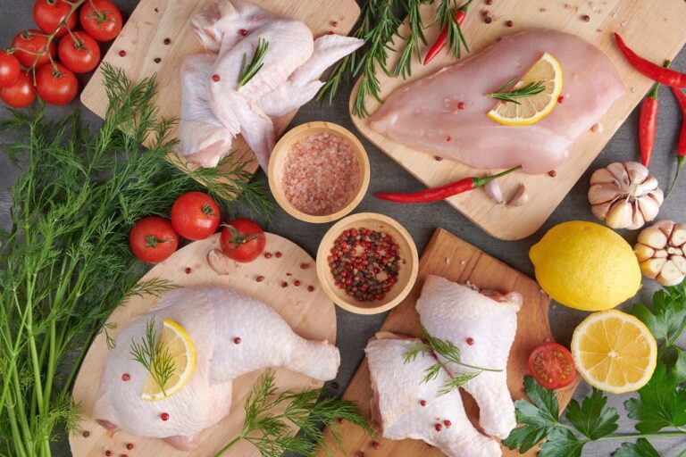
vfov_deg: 30.5
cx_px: 343
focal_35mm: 44
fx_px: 838
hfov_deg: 44.5
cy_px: 228
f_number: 9
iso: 250
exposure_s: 1/160
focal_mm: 44
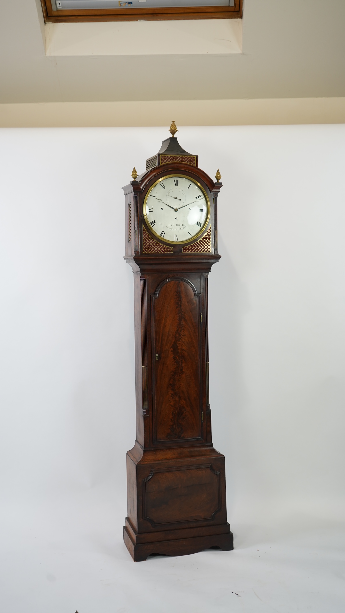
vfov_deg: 48.4
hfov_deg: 28.3
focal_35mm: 42
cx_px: 174
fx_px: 683
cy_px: 306
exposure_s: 1/60
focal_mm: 40
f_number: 5
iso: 320
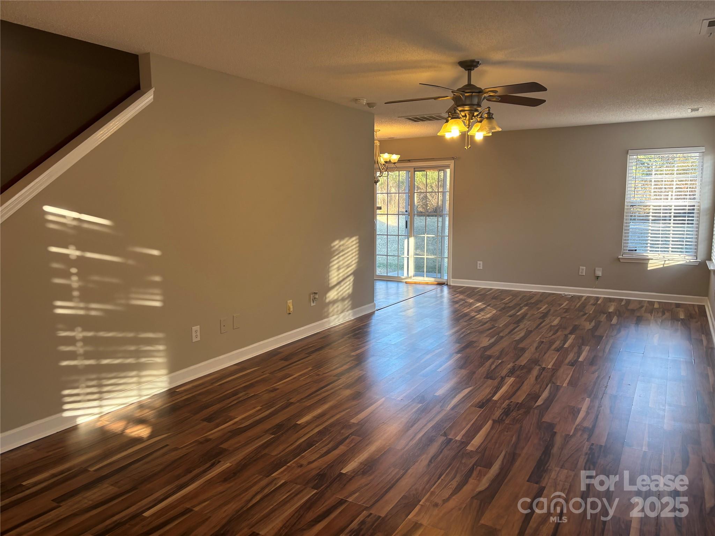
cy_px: 268
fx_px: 537
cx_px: 358
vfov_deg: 53.1
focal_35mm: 26
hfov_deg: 67.3
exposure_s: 1/120
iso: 100
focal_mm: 5.96
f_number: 1.6
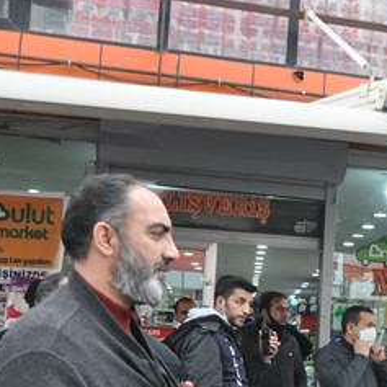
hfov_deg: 25.4
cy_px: 296
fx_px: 797
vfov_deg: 26.9
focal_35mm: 63
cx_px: 420
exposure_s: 1/100
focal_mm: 18
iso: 1000
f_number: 5
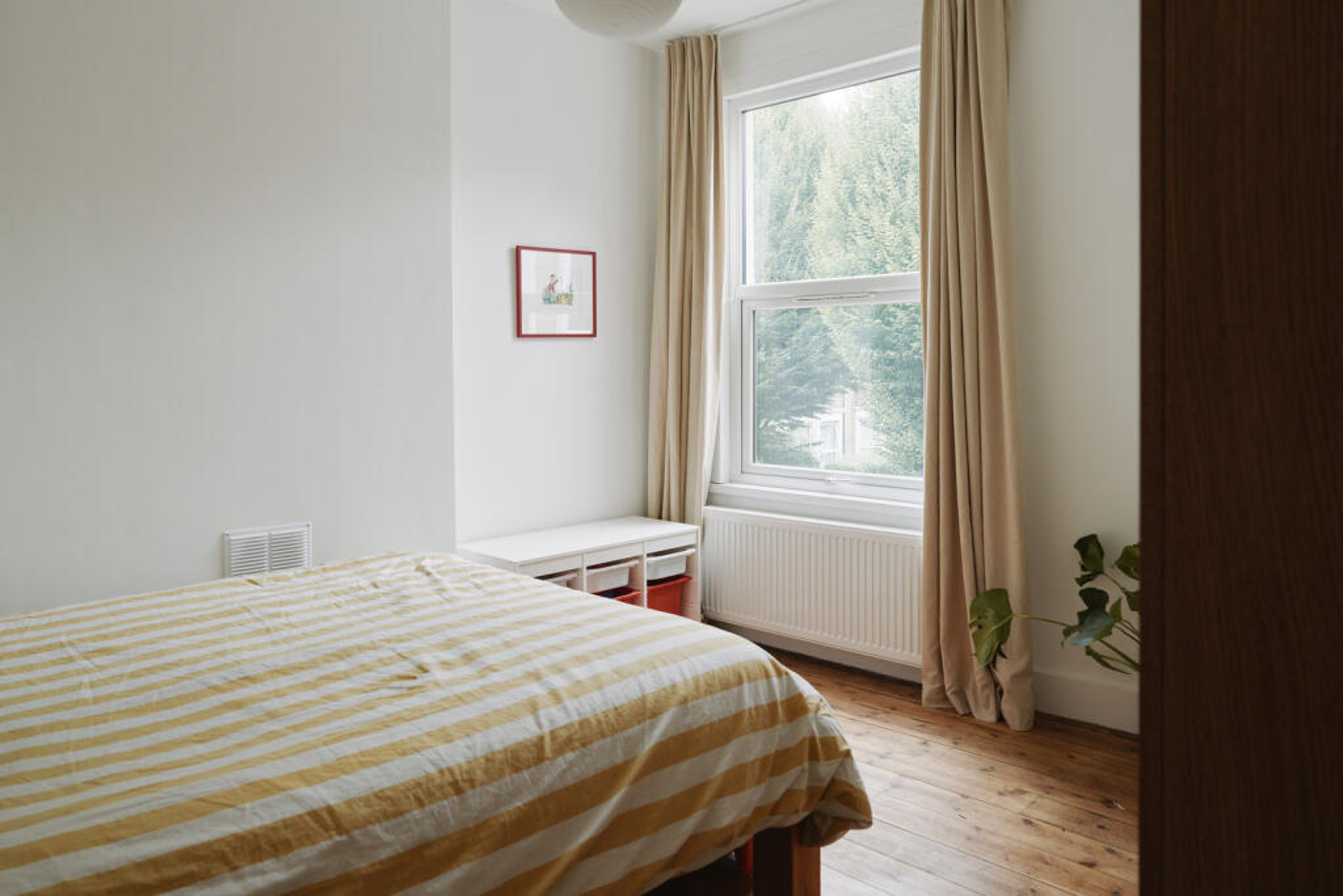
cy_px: 448
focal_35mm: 24
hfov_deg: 73.7
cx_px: 672
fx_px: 895
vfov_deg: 53.1
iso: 800
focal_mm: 24
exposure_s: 1/80
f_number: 5.6
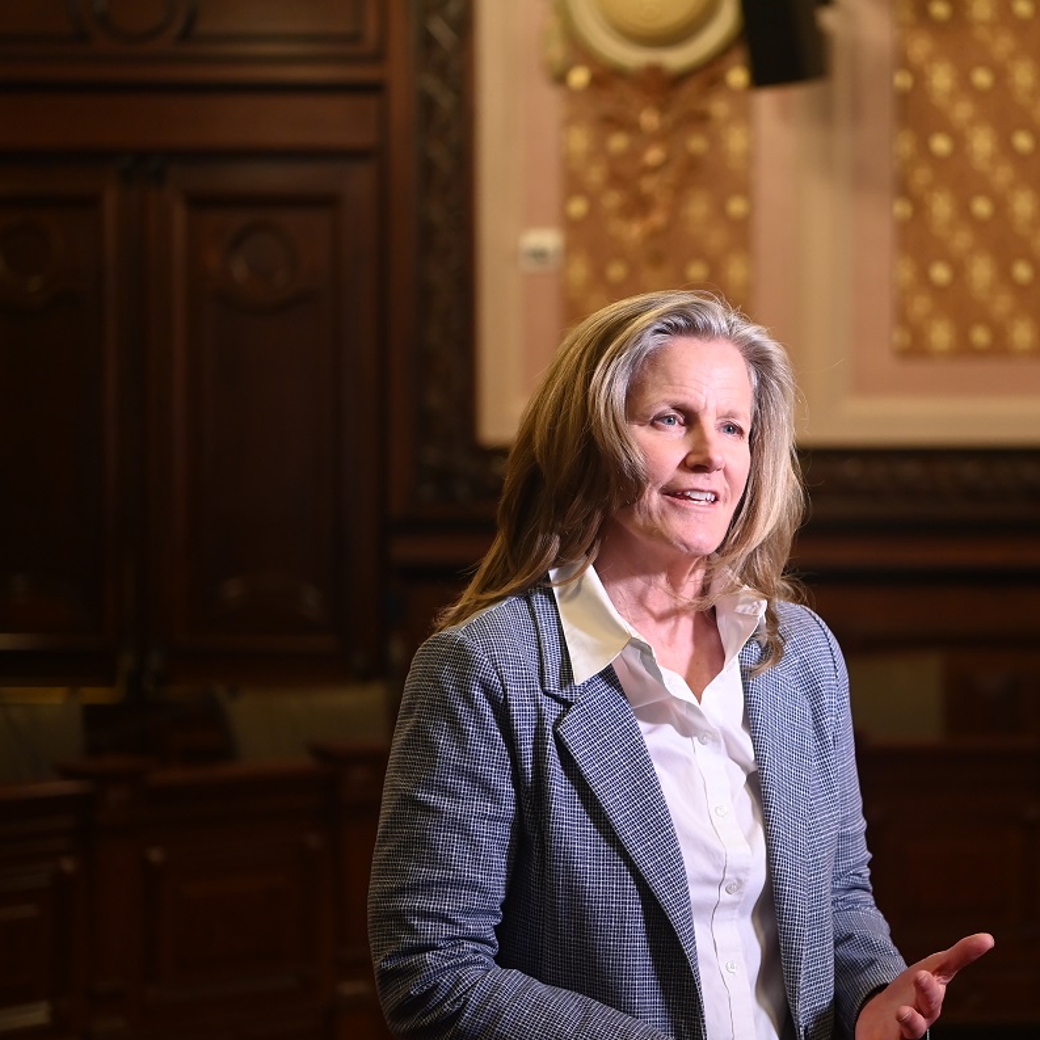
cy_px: 517
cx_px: 769
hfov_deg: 19.2
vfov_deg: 19.3
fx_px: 3059
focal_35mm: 90
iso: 2500
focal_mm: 70
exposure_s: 1/250
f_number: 2.8
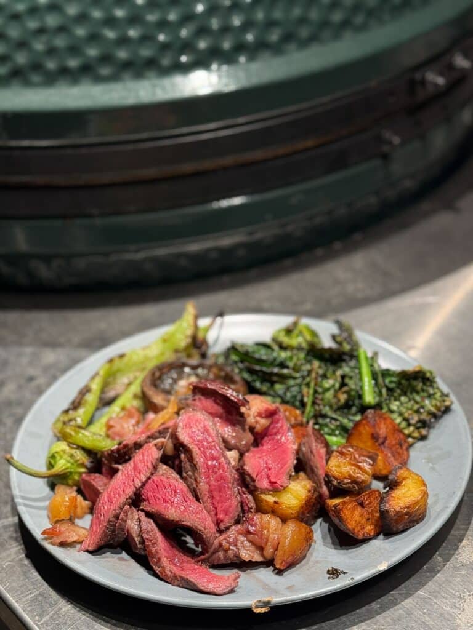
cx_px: 236
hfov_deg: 30.3
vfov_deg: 39.7
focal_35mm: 48
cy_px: 315
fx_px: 875
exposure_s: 1/100
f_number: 1.78
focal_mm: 6.76
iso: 160
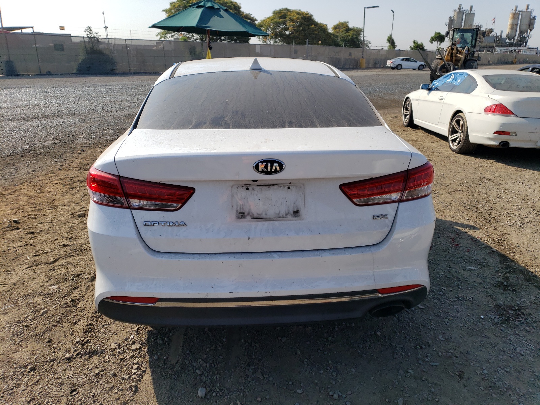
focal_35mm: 26
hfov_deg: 67.3
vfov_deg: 53.1
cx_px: 270
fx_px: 406
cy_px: 202
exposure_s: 1/3333
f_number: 1.5
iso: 50
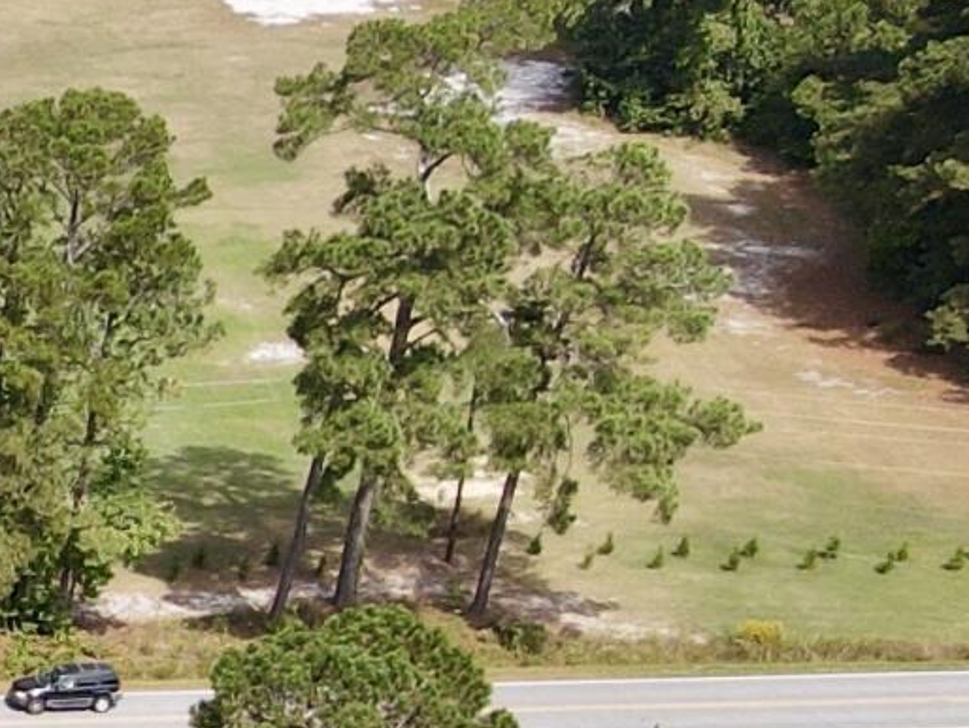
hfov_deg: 11.8
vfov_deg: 10.2
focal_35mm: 140
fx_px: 3921
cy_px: 1135
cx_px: -1267
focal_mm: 4.5
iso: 100
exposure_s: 1/500
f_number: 2.8
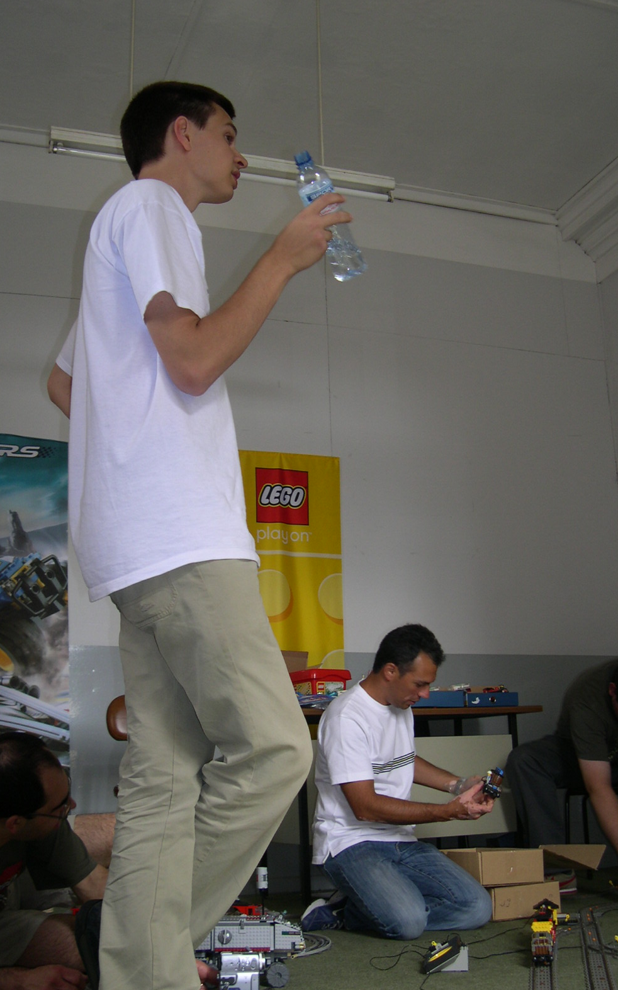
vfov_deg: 48.2
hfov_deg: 31.2
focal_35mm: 41
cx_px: 291
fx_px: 1105
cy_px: 499
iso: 100
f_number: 2.8
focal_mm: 8
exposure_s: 1/30
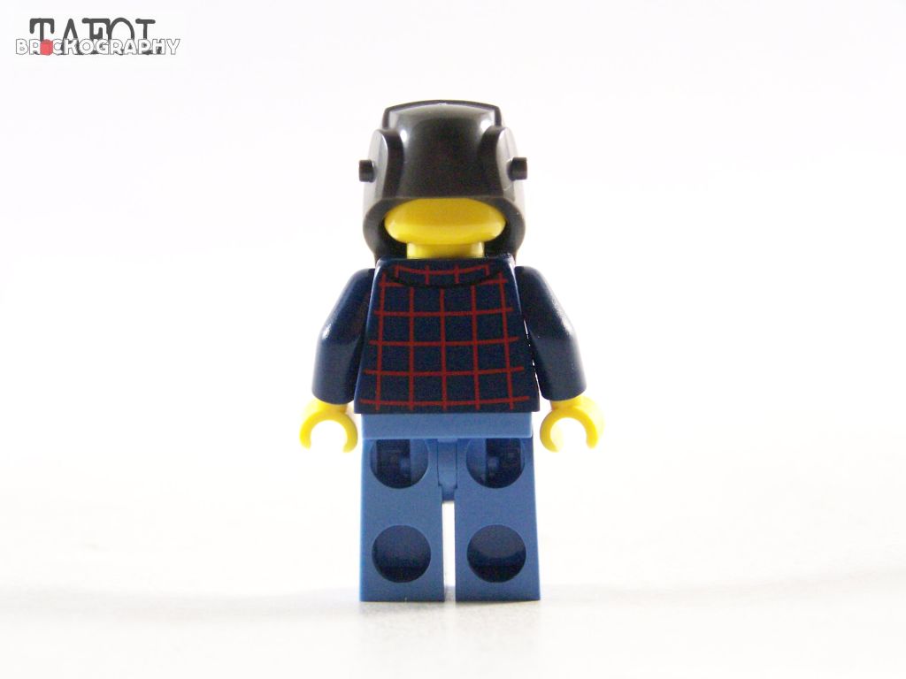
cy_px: 340
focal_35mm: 82
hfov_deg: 23.8
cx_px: 453
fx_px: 2146
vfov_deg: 18.0
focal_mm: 13.7
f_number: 3.2
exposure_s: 1/60
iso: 400
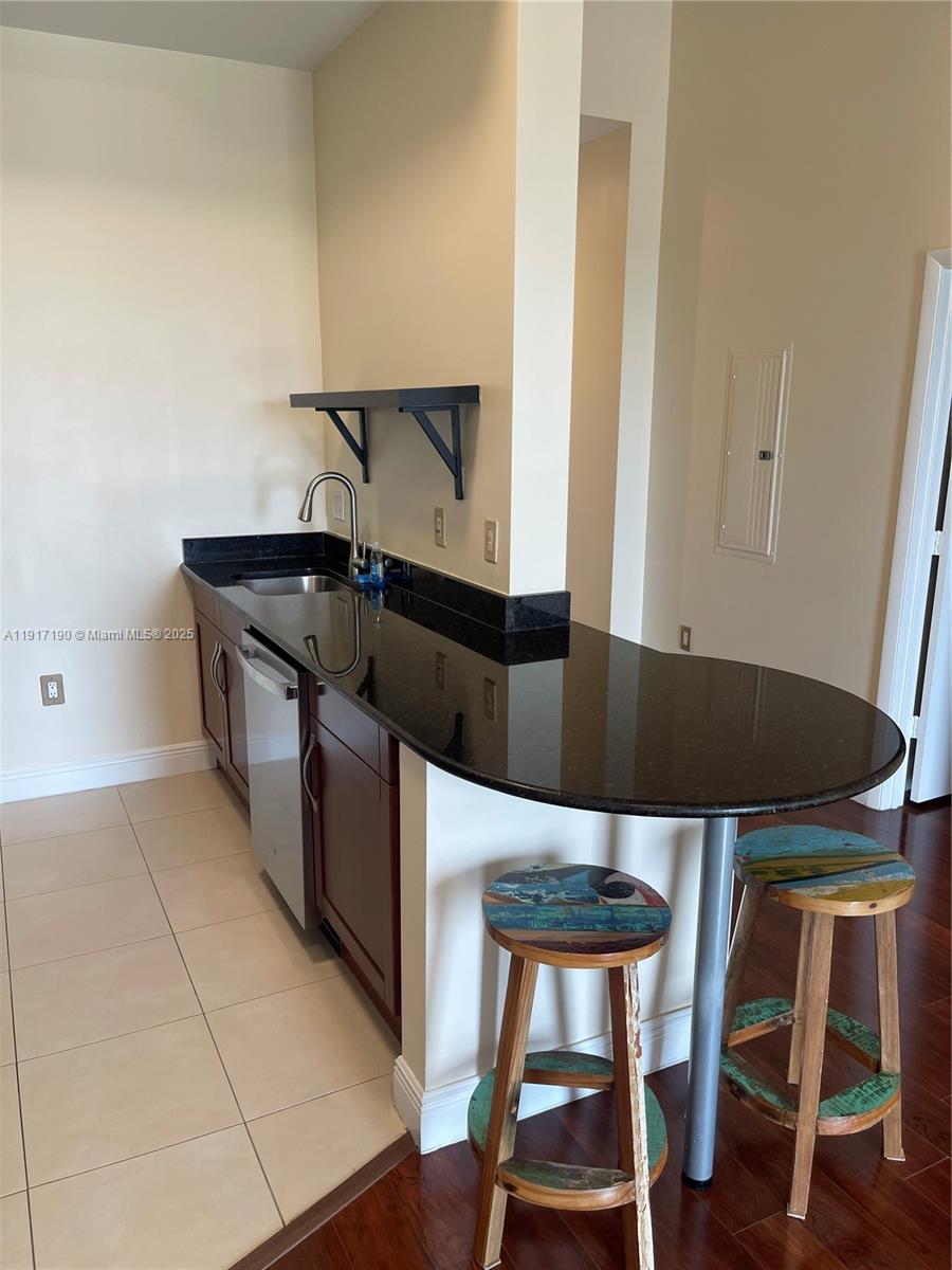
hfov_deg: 54.9
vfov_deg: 69.4
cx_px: 476
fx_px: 917
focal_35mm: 25
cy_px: 635
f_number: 1.6
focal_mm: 5.1
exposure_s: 1/60
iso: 80
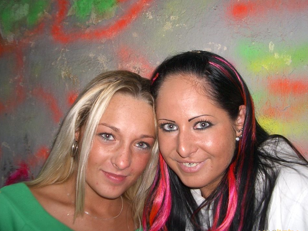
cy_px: 115
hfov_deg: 48.9
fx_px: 338
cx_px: 166
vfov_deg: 37.7
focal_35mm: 38
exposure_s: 1/40
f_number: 2.6
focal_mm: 5.8
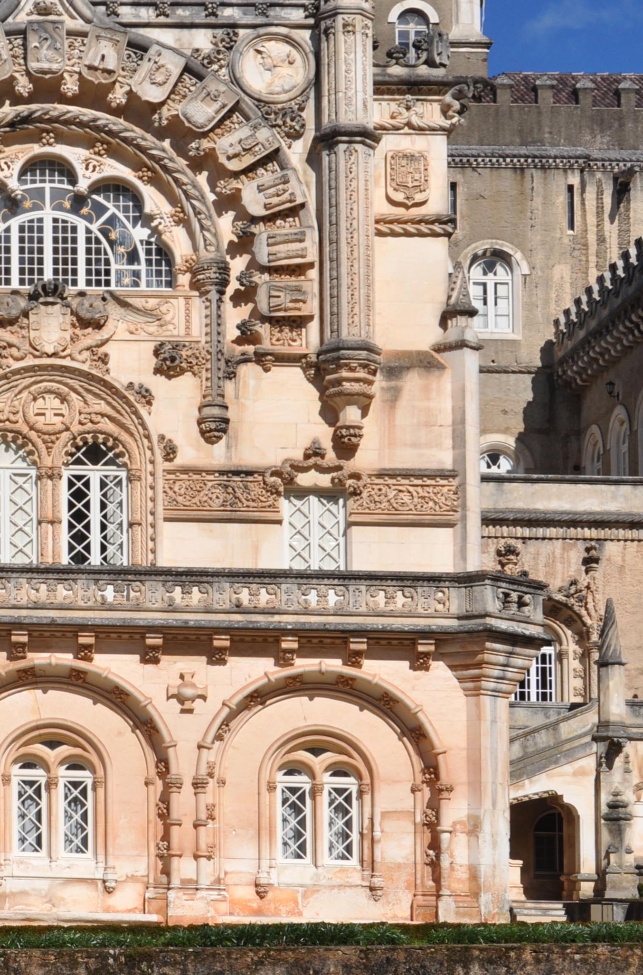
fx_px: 2187
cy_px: 355
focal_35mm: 81
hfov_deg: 16.5
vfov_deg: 25.1
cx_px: 50
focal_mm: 26
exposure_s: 1/500
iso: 200
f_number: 11
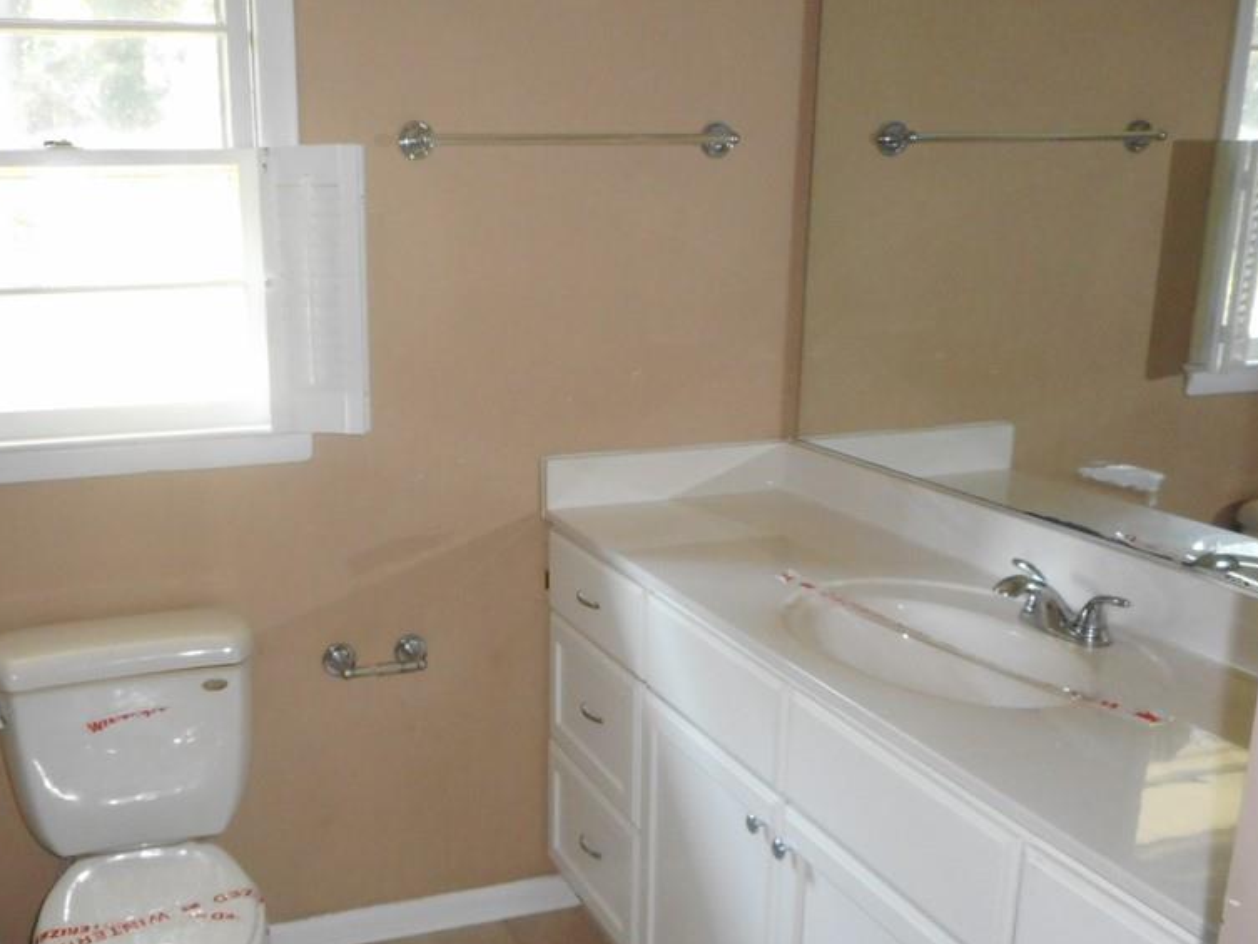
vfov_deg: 41.7
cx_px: 454
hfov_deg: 53.2
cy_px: 548
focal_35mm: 34
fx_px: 1236
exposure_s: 1/25
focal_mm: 4.5
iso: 400
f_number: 3.7
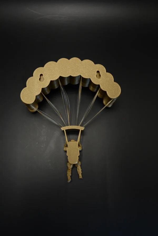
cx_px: 79
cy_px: 118
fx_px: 217
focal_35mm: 33
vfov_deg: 57.2
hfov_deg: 40.0
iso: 450
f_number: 4
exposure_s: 1/60
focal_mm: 22
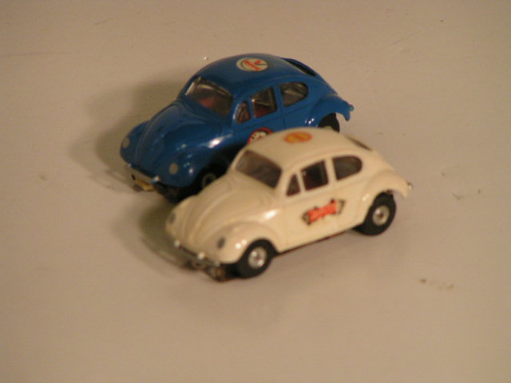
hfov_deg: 5.8
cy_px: 192
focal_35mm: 340
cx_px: 256
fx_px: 5019
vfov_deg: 4.4
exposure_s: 1/400
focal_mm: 52
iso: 125
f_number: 3.5
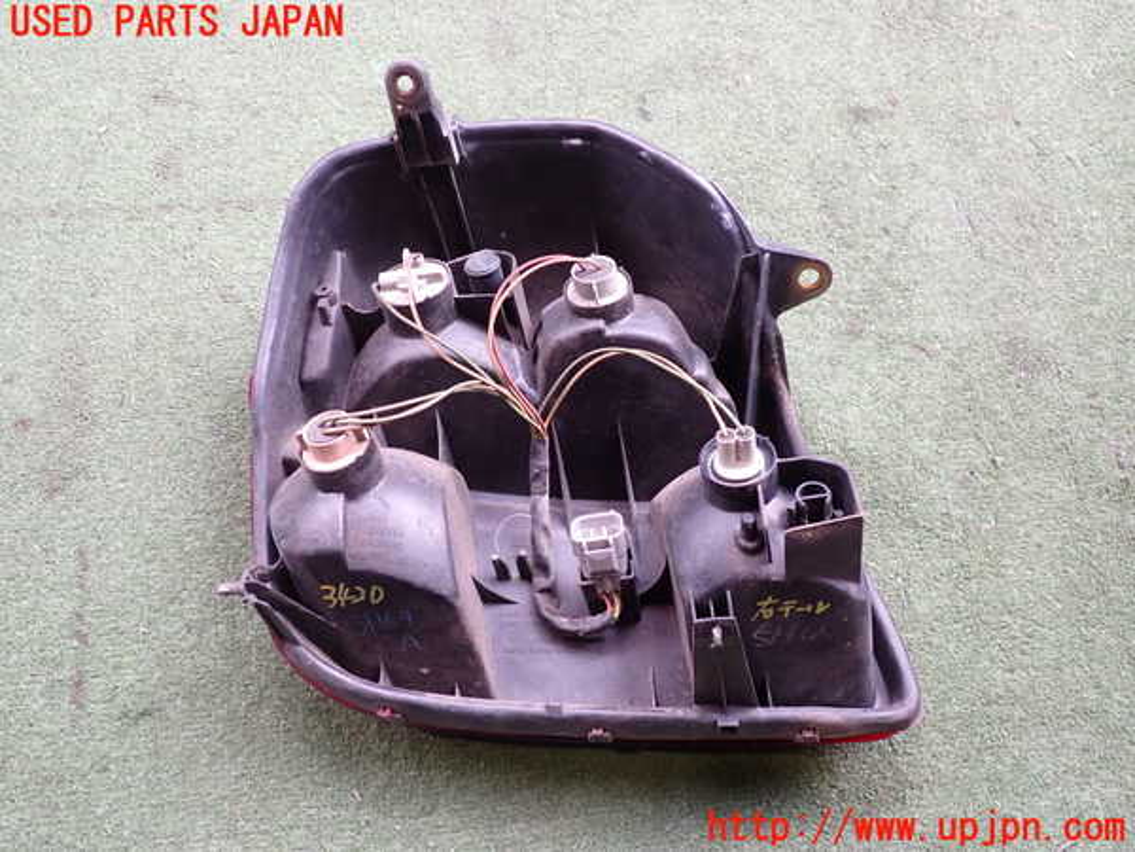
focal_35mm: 30
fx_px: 984
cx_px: 568
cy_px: 426
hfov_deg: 60.0
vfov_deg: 46.8
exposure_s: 1/60
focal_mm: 5.4
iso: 200
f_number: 2.3
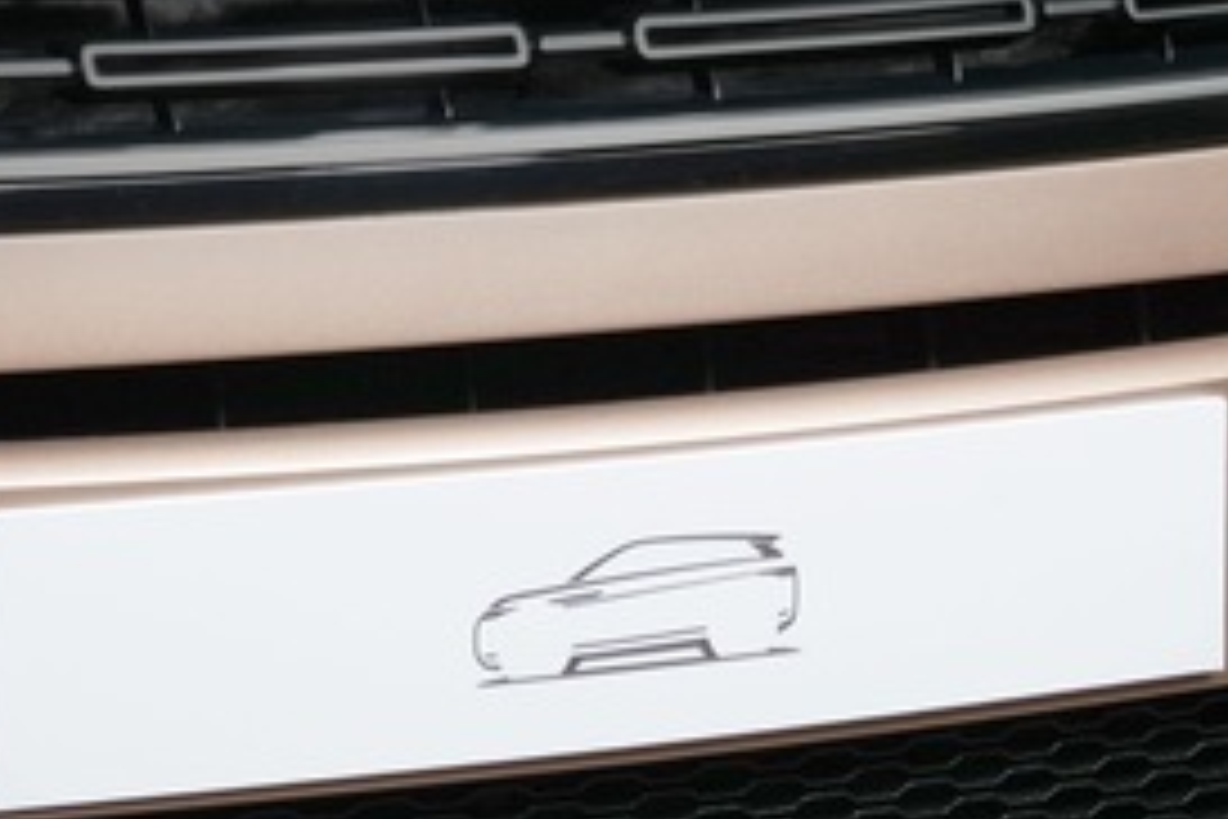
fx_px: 5764
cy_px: -99
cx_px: 342
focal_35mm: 169
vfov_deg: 8.1
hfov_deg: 12.1
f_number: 8
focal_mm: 70
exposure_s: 8
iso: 200
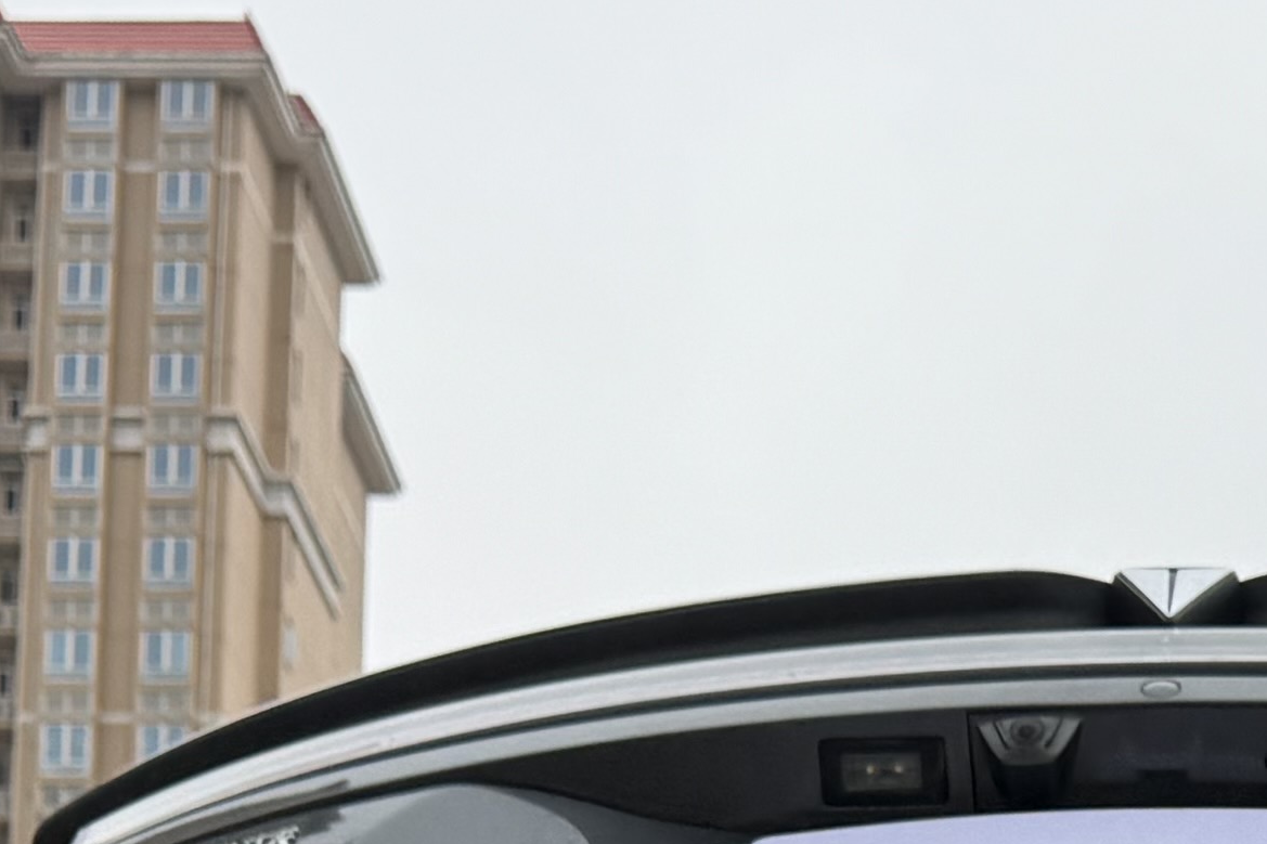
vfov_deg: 9.8
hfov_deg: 16.5
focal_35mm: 122
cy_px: 2094
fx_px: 4293
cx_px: 1256
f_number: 1.78
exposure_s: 1/495
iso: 80
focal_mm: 6.76
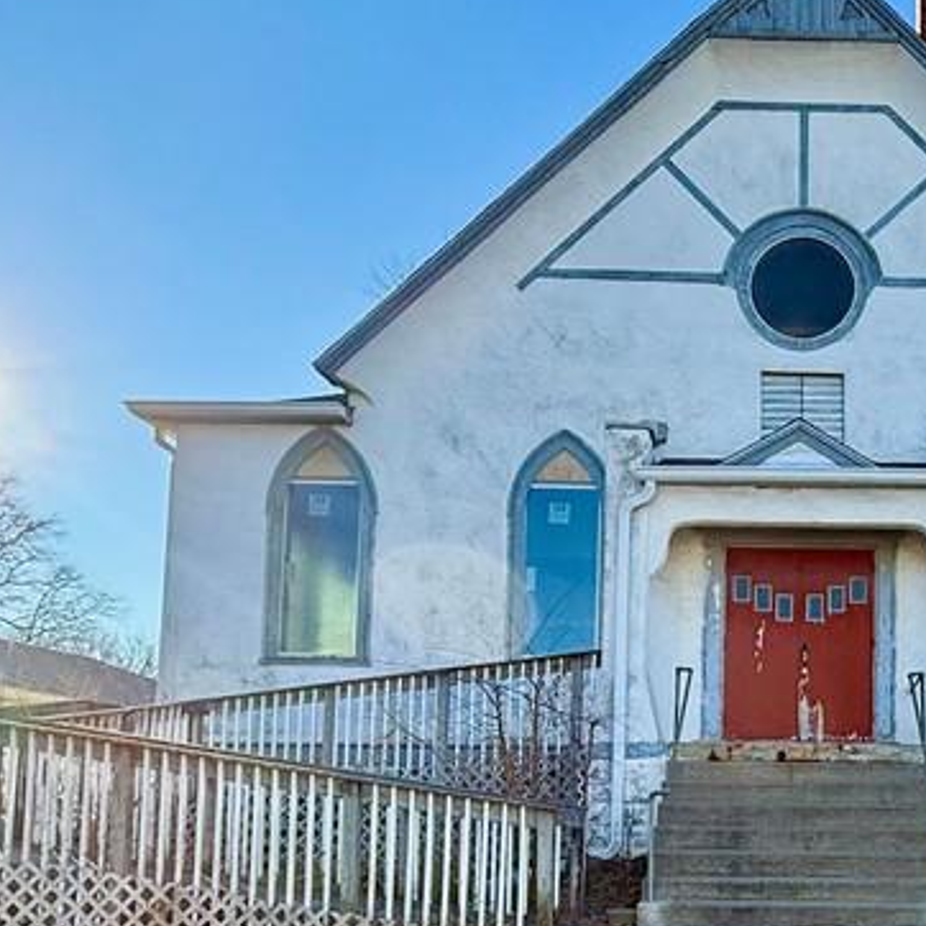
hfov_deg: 43.2
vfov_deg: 44.9
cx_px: 834
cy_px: 737
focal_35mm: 35
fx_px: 1059
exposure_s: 1/853
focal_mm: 2.22
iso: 64
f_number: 2.2
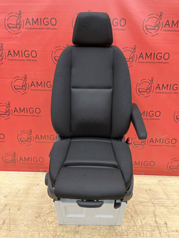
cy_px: 119
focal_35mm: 26
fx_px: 179
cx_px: 90
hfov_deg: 53.1
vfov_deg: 67.3
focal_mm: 5.1
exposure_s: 1/589
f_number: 1.6
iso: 50
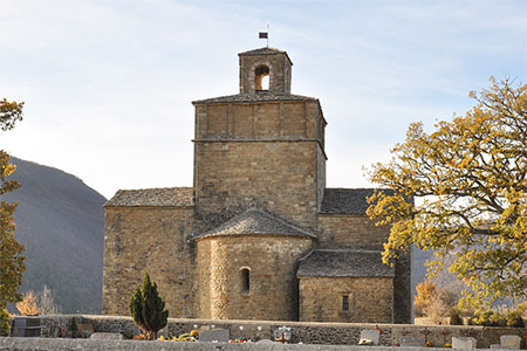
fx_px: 768
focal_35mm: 52
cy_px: 176
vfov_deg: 25.8
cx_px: 264
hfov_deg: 37.9
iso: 200
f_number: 11
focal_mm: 35
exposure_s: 1/125
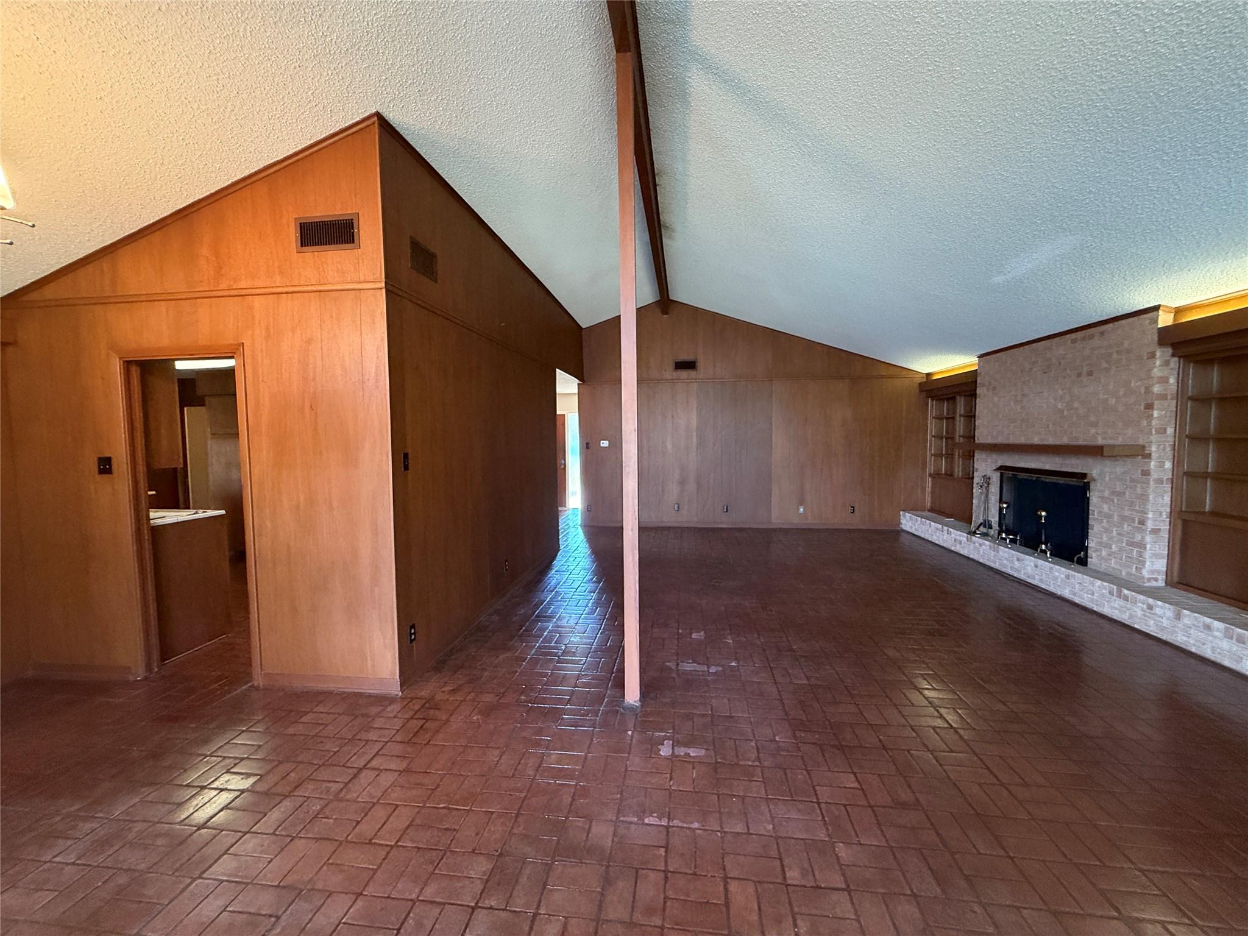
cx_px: 624
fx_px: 505
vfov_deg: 85.7
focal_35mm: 14
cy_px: 468
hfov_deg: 102.1
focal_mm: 2.22
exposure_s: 1/60
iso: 500
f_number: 2.2
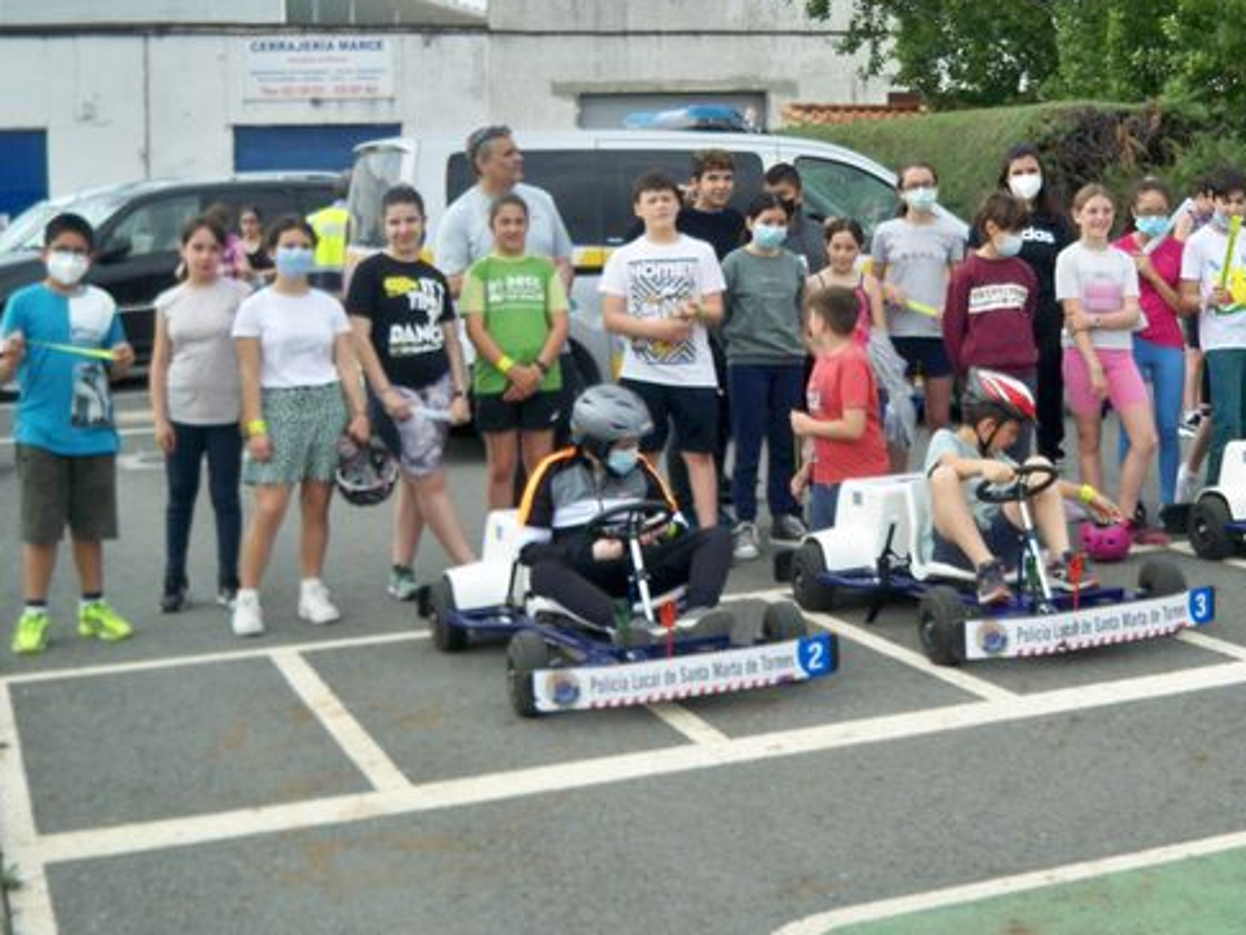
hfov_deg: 31.0
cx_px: 976
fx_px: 2196
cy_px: 247
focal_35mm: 61
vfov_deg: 23.8
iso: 80
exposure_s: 1/500
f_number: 3.1
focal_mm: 7.9
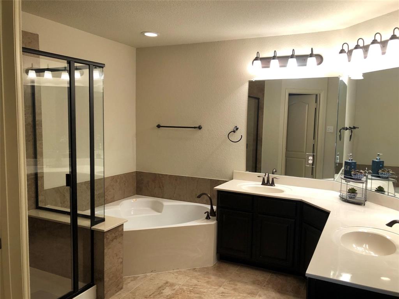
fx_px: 323
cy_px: 150
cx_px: 200
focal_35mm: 28
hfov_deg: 63.4
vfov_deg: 49.7
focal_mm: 3.99
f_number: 1.8
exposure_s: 1/24
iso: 40
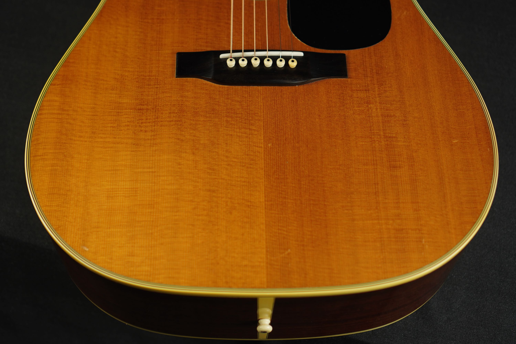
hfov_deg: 37.9
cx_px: 258
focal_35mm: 52
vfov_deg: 25.8
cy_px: 172
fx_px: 752
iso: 100
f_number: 2.2
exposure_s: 1/100
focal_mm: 35
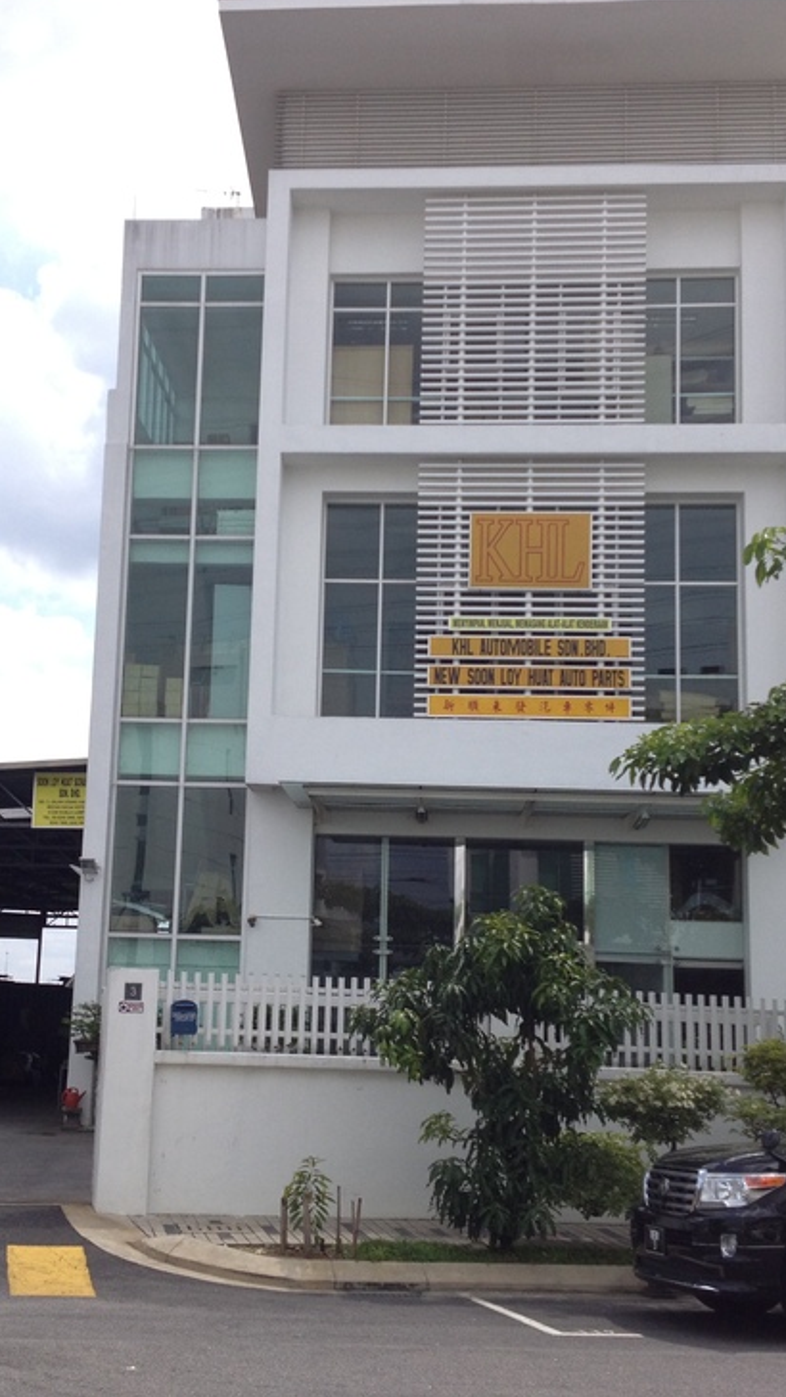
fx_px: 1927
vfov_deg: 39.9
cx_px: 276
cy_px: 685
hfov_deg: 23.0
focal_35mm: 52
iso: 50
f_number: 2.4
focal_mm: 4.28
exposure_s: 1/1332
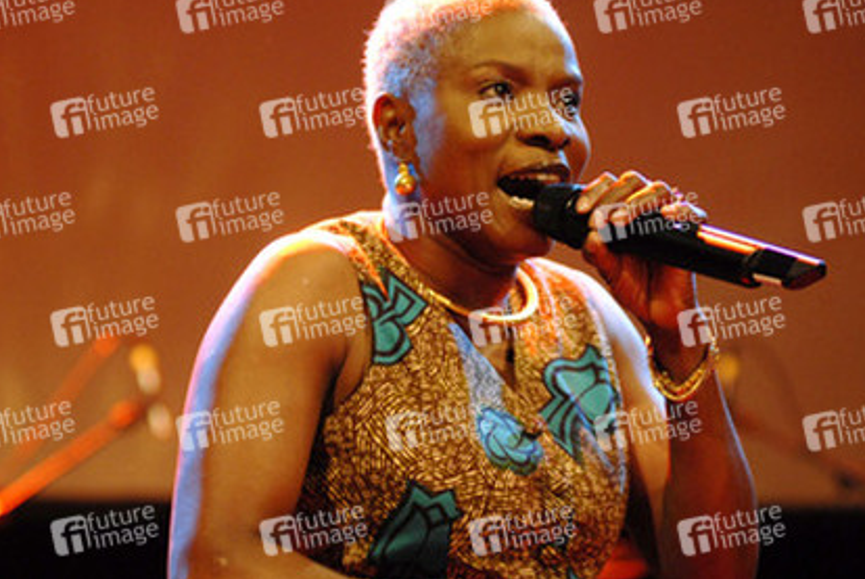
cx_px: 464
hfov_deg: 15.7
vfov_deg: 10.6
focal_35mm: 130
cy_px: 270
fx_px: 3127
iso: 800
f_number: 2.8
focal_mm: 80
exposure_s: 1/80
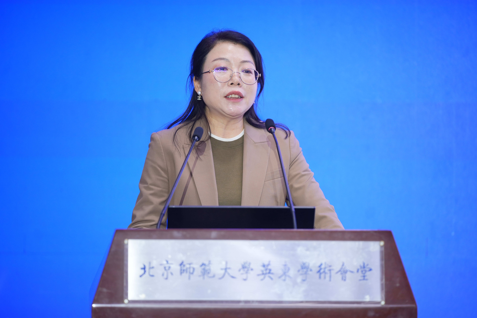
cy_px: 159
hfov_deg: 10.7
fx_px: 2544
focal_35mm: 192
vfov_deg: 7.2
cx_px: 238
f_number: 3.2
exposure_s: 1/125
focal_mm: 192
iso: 640
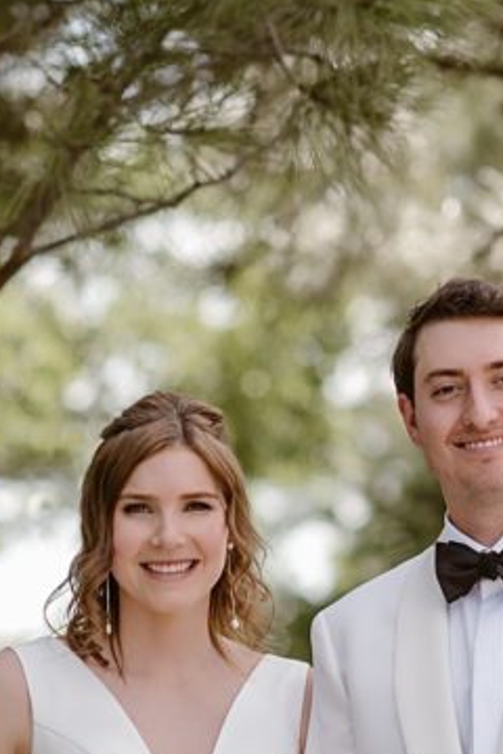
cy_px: 769
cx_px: 283
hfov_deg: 5.7
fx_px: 5072
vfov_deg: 8.5
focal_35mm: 242
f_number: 2.2
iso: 200
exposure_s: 1/1600
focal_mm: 85
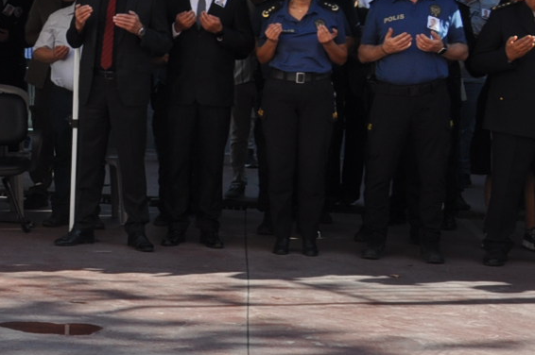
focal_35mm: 125
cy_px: 108
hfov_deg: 14.5
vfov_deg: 10.9
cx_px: -425
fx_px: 1855
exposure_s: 1/125
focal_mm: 22
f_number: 11
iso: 200
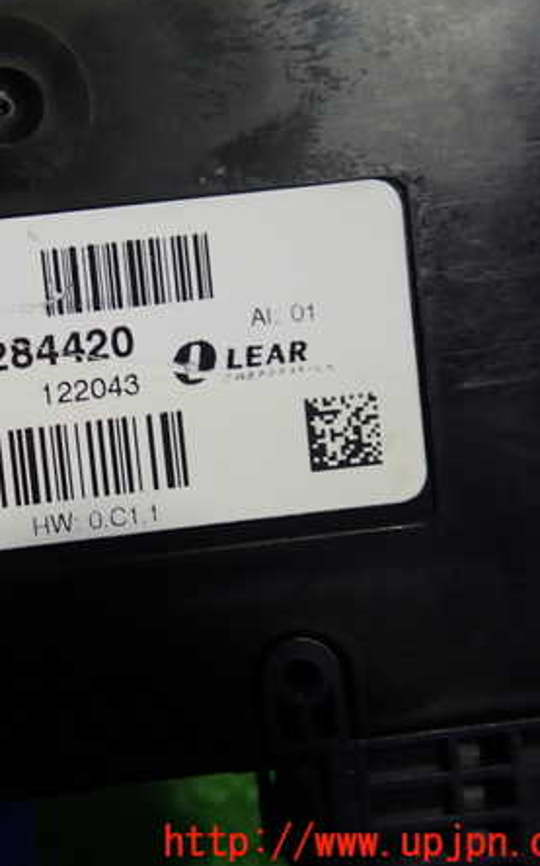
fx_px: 1014
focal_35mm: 43
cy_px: 429
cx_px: 19
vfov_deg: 46.2
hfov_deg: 28.3
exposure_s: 1/60
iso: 160
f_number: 2.3
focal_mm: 5.4
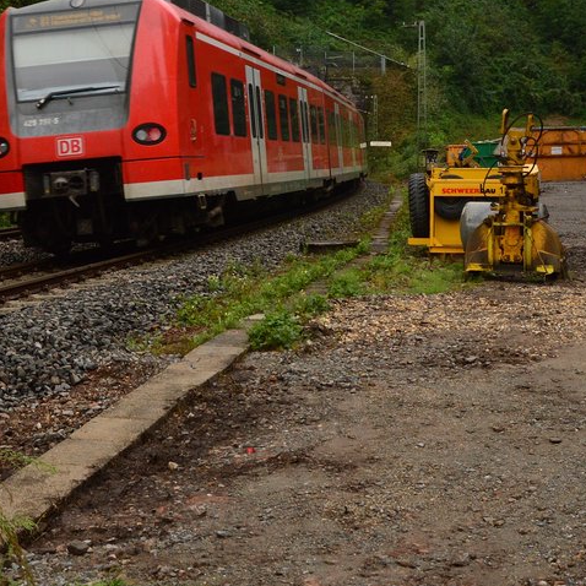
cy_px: 112
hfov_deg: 25.7
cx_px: 297
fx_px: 1284
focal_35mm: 67
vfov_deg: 25.2
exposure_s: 1/320
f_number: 8
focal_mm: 21
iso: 400
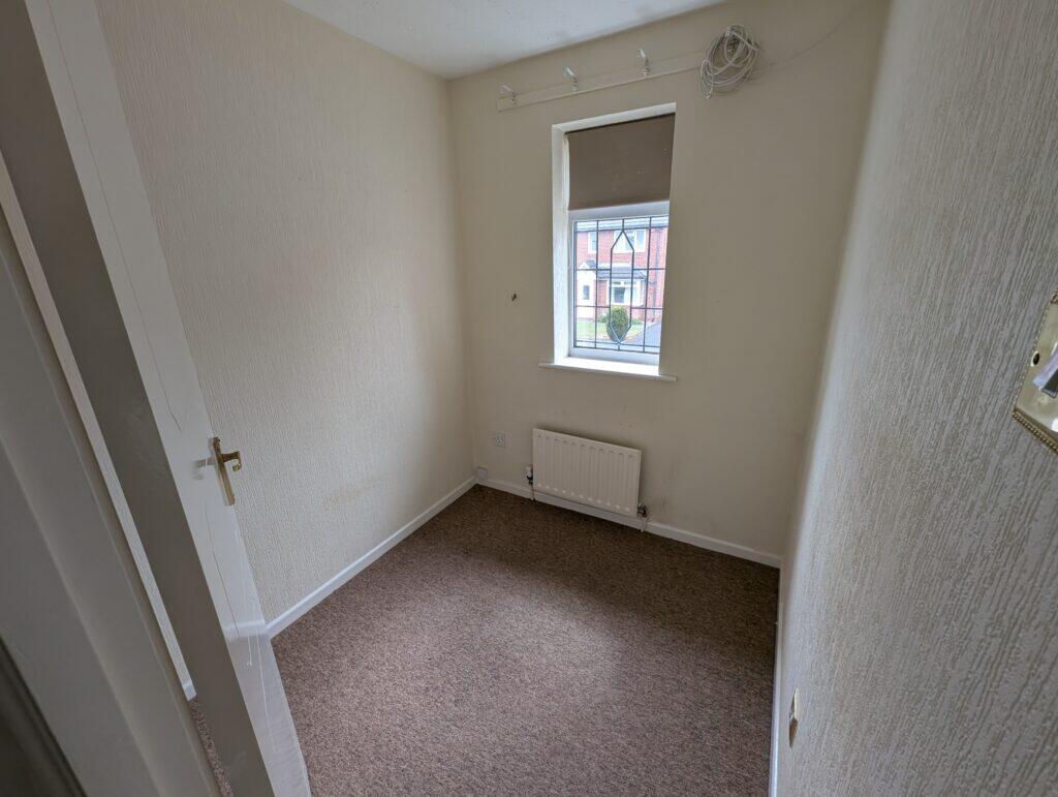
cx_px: 529
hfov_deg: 106.1
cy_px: 398
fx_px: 398
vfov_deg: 90.1
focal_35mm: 13
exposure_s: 1/103
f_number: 2.2
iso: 53
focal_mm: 1.95
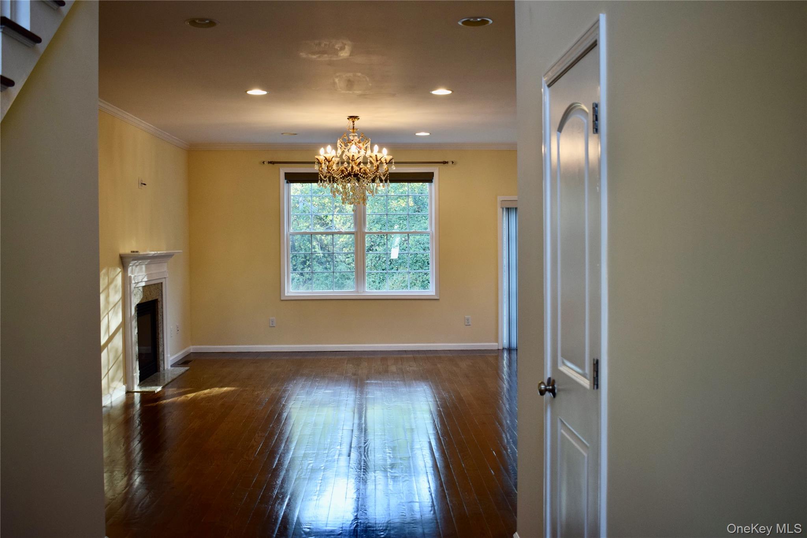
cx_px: 404
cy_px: 269
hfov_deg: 53.1
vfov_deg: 36.9
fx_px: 807
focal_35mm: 36
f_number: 5
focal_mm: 24
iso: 400
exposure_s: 1/100
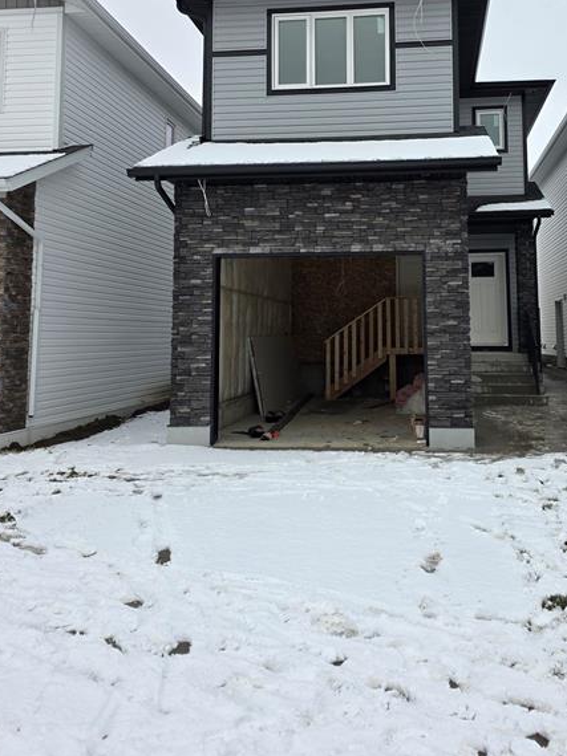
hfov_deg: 44.9
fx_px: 678
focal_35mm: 31
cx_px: 364
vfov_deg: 57.5
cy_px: 273
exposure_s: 1/1222
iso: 80
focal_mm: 6.3
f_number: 1.7
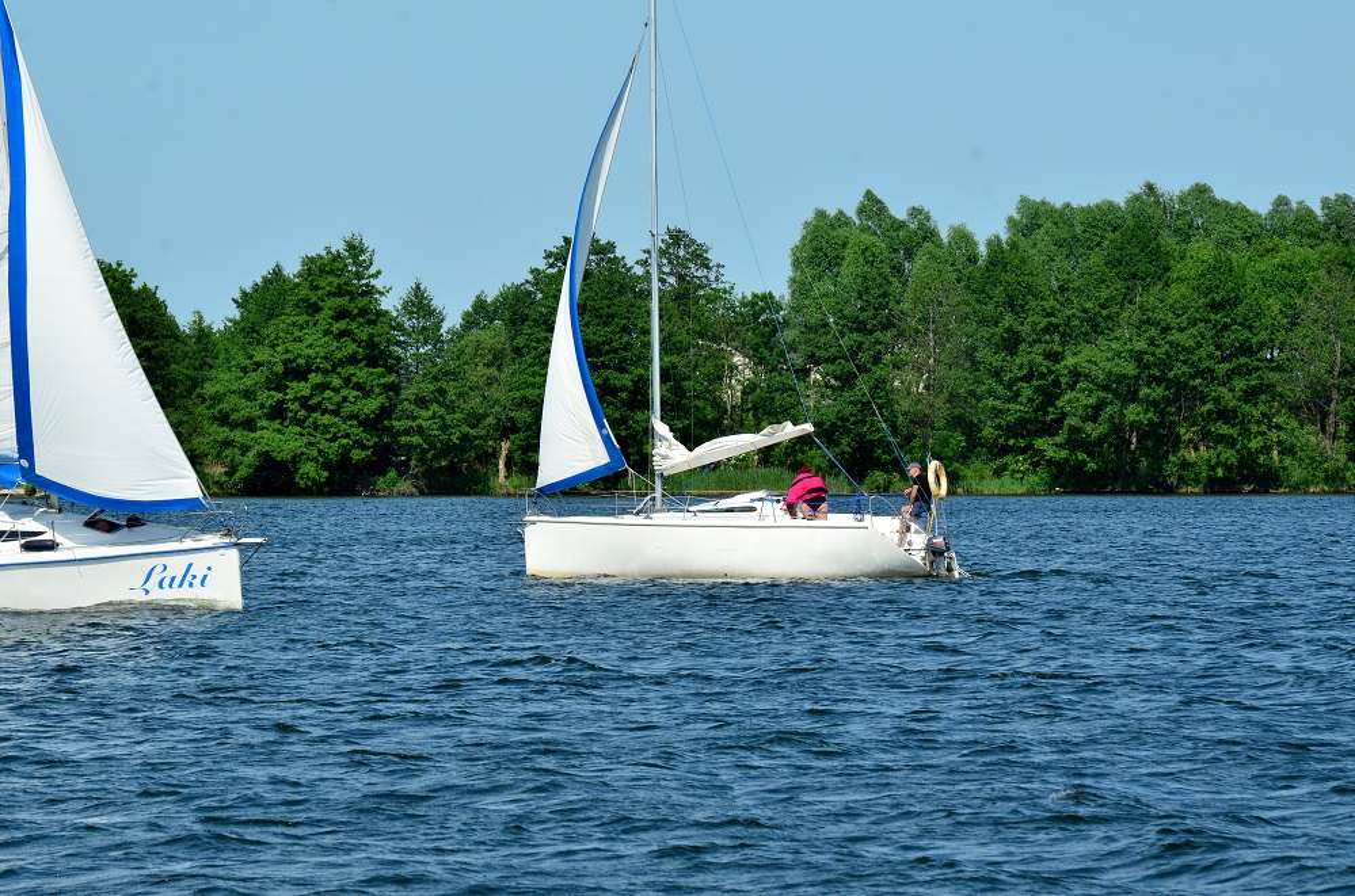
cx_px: 678
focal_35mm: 255
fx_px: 9575
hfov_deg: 8.1
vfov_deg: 5.4
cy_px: 448
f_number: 13
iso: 400
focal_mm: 170
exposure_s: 1/500
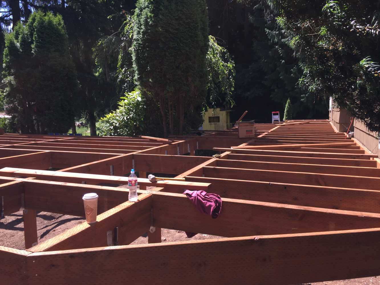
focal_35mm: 29
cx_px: 190
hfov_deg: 61.7
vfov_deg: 48.2
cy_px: 142
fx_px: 318
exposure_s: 1/534
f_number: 2.2
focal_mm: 4.15
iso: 32
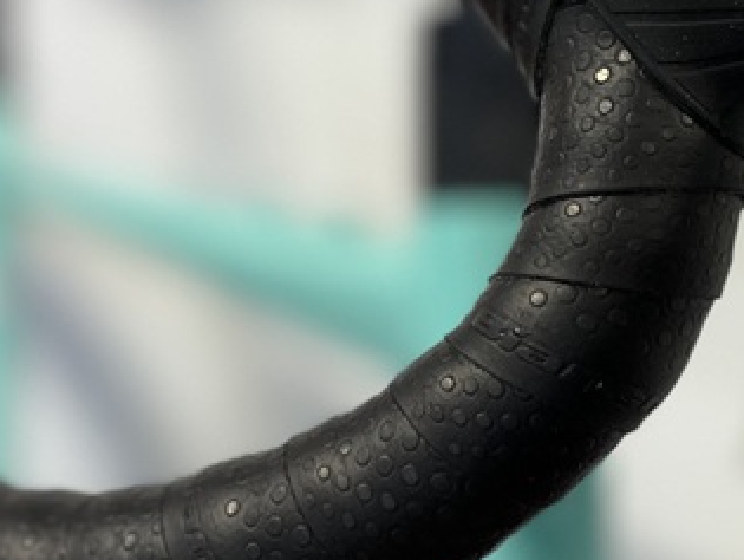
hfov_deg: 26.6
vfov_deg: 21.1
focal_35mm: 66
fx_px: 1420
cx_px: 849
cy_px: -61
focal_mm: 5.1
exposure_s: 1/50
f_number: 1.6
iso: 100
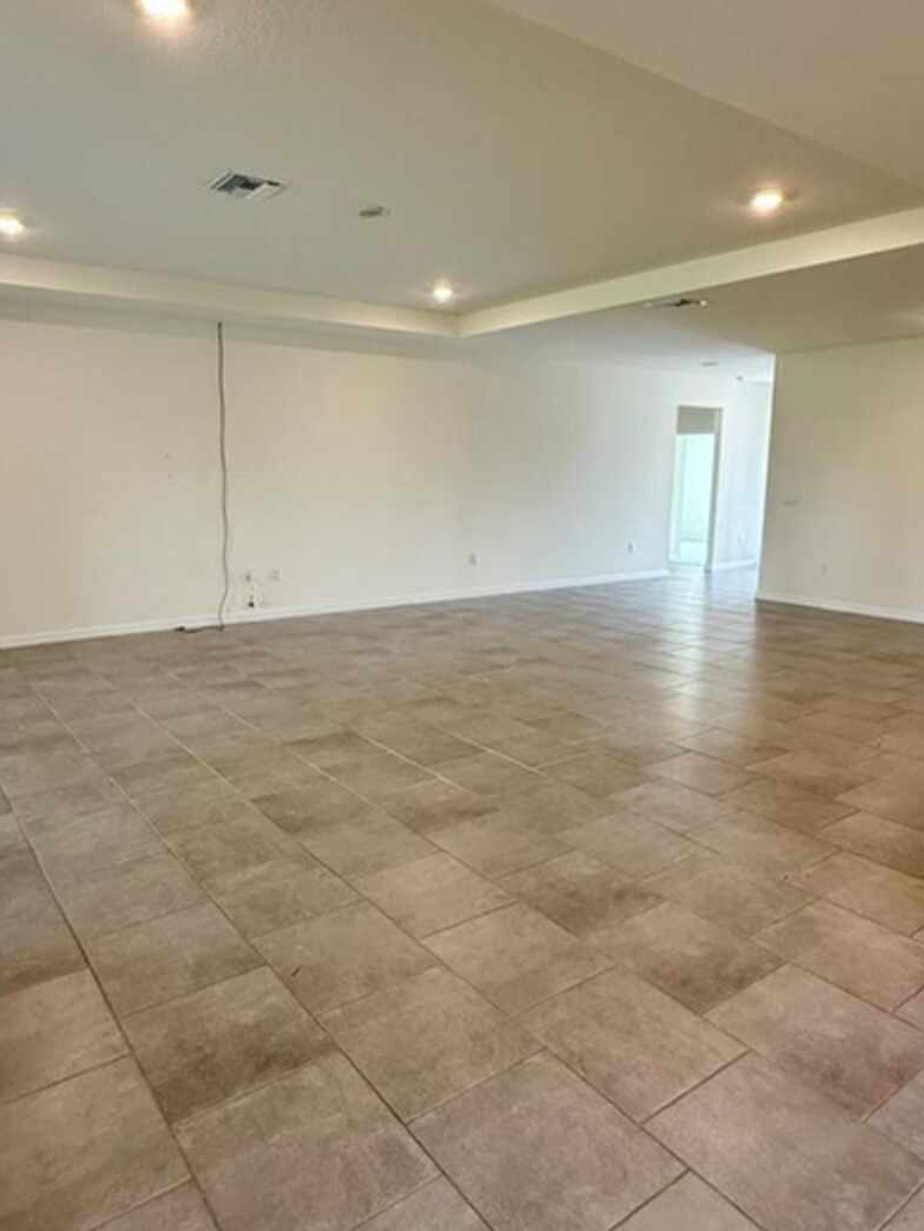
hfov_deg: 58.8
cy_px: 611
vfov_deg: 73.9
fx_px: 818
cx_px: 415
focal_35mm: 23
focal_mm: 2.22
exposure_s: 1/120
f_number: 2.2
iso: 320
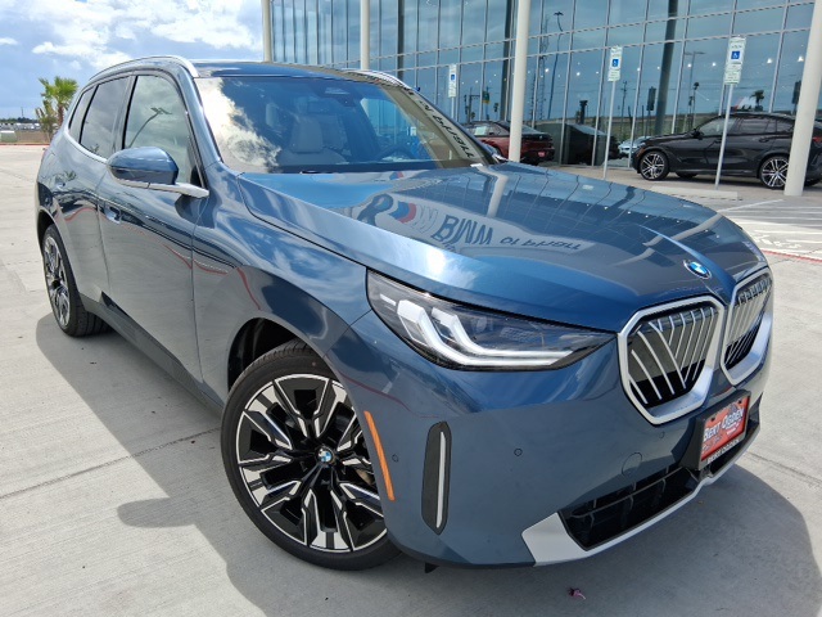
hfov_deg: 67.3
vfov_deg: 53.1
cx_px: 411
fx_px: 617
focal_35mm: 26
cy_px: 308
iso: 25
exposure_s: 1/634
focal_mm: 3.98
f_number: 1.8
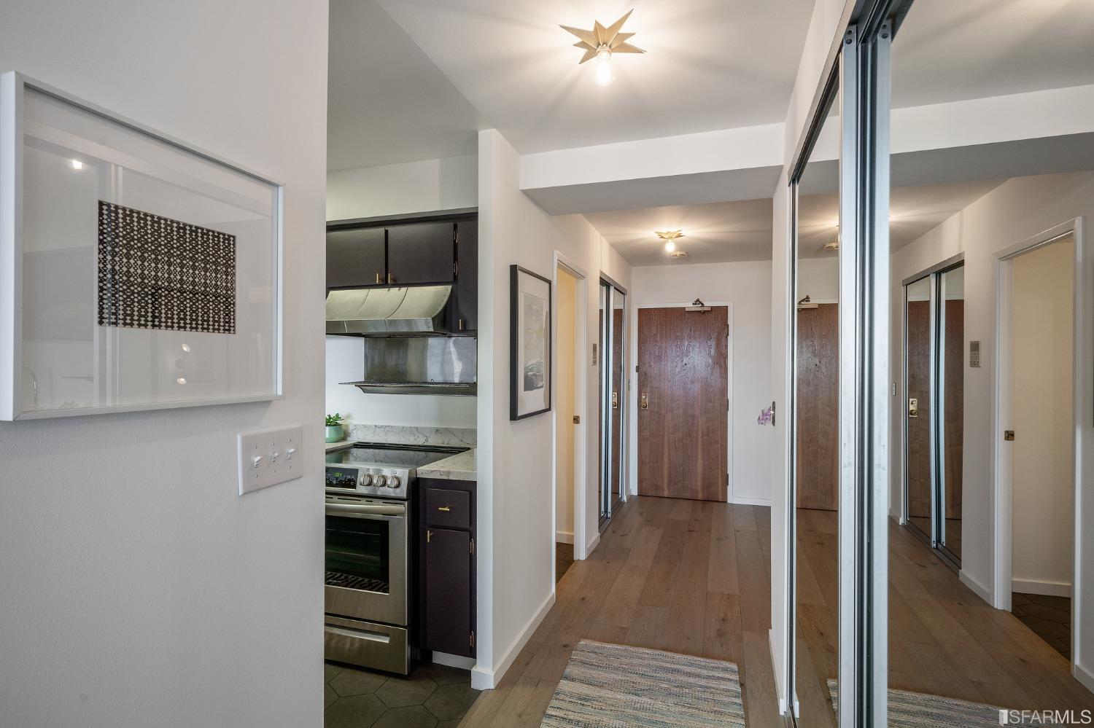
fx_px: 516
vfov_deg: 70.4
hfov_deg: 93.3
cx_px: 547
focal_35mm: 17
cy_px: 364
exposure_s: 1/10
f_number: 9
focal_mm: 17
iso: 320
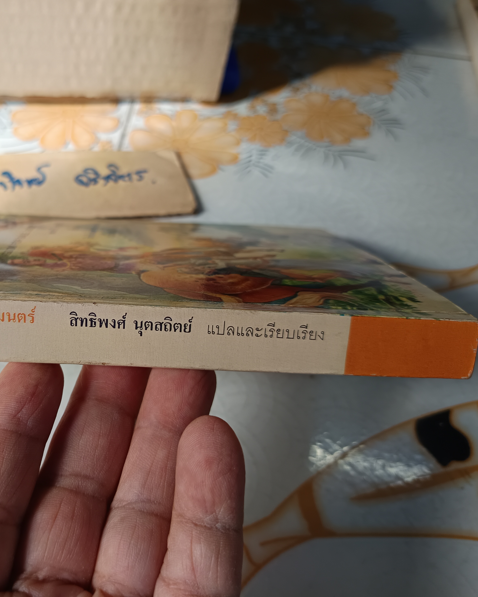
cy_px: 292
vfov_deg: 55.7
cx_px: 102
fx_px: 566
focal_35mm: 32
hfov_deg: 43.8
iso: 115
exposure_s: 1/50
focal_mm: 5.31
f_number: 1.7
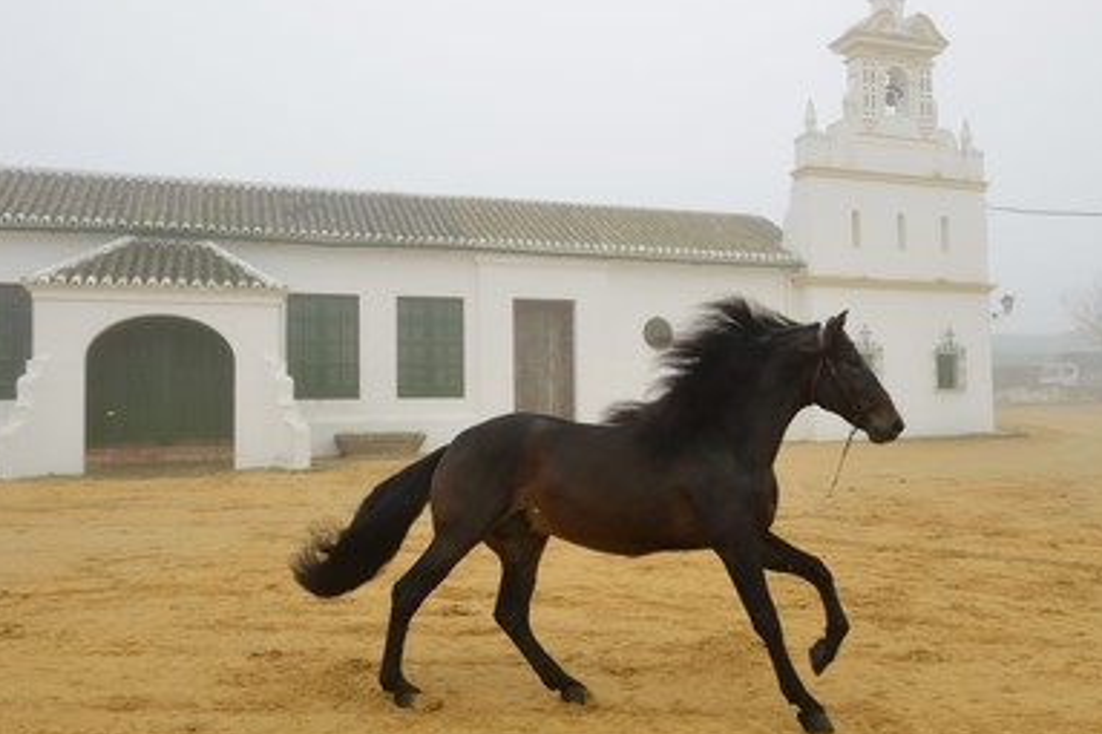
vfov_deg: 38.9
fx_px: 1040
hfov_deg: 55.8
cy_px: 368
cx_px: 593
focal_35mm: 34
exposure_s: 1/640
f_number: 7.1
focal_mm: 31
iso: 800
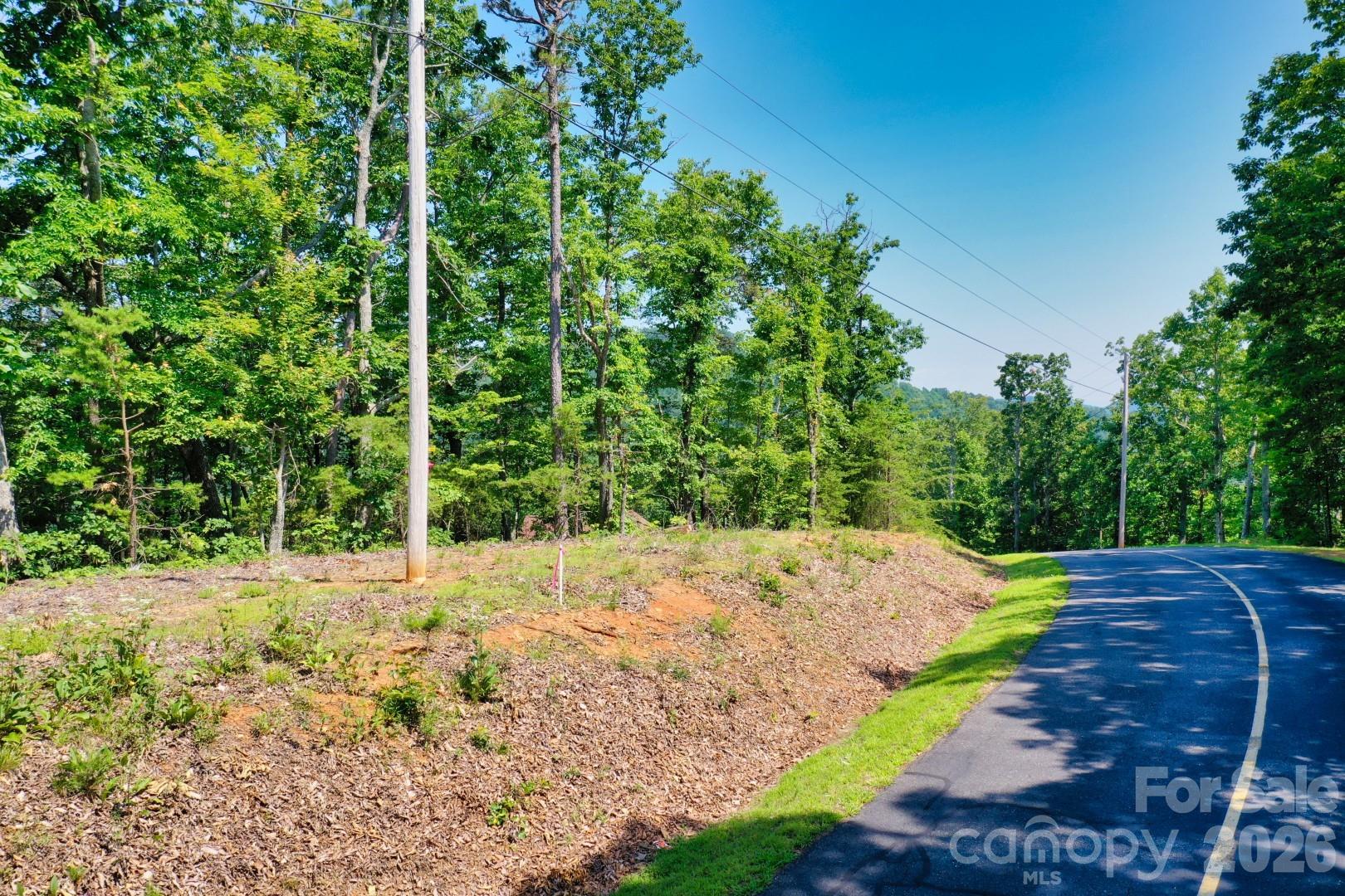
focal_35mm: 28
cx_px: 672
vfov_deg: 46.4
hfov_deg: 65.5
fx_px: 1046
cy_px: 448
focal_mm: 10.3
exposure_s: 1/320
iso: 100
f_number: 5
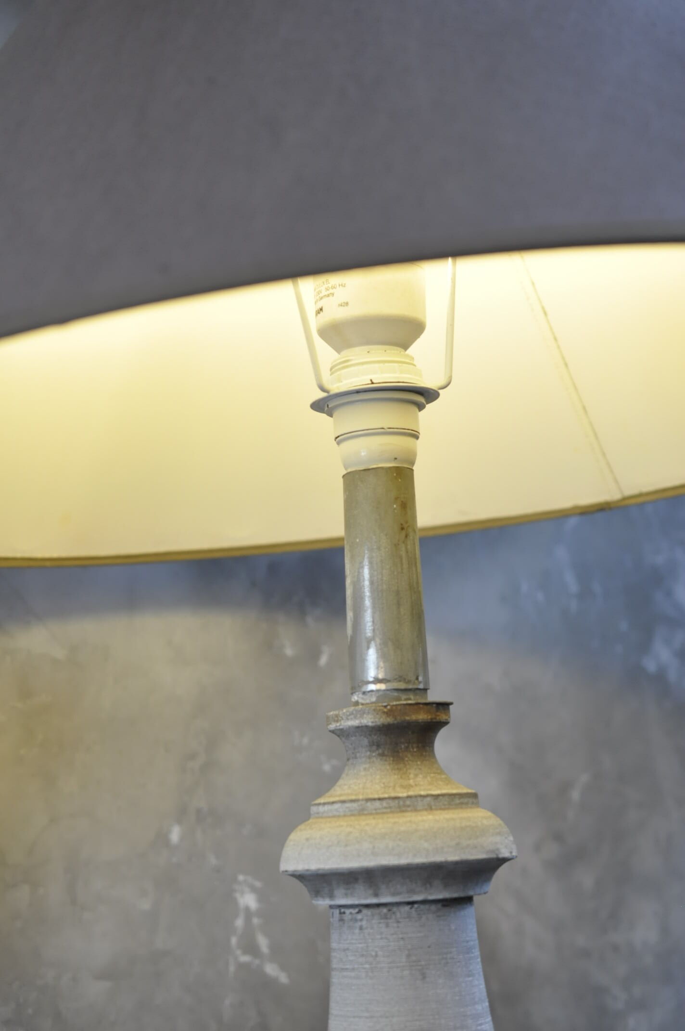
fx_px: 1717
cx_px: 342
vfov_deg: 33.4
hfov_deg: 22.6
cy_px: 516
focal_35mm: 60
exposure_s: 1/60
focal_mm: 40
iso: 800
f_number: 4
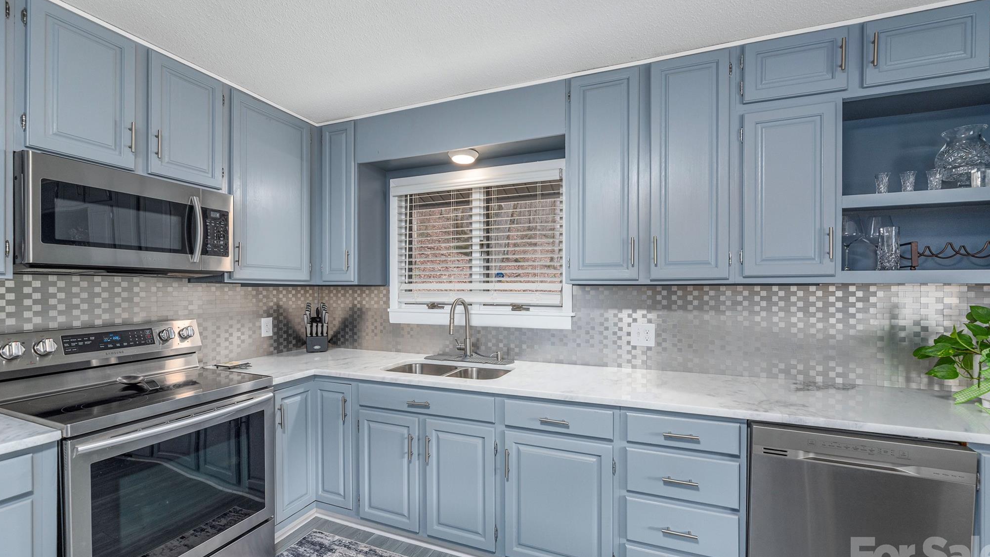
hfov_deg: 103.0
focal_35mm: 15
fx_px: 394
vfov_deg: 70.5
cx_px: 502
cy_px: 296
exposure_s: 1/60
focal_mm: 14
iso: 320
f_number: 7.1
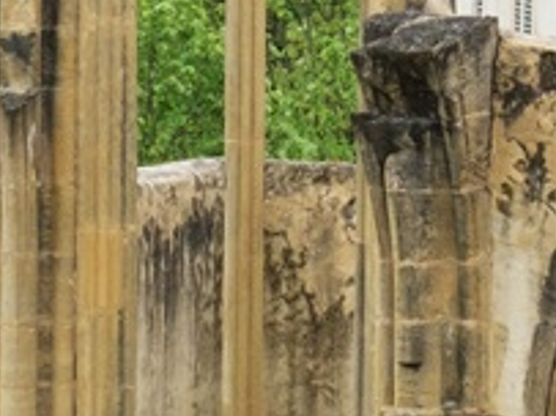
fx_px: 6758
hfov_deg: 4.6
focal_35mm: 421
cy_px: -181
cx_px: 1523
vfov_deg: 3.5
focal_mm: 49
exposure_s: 1/500
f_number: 8
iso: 800
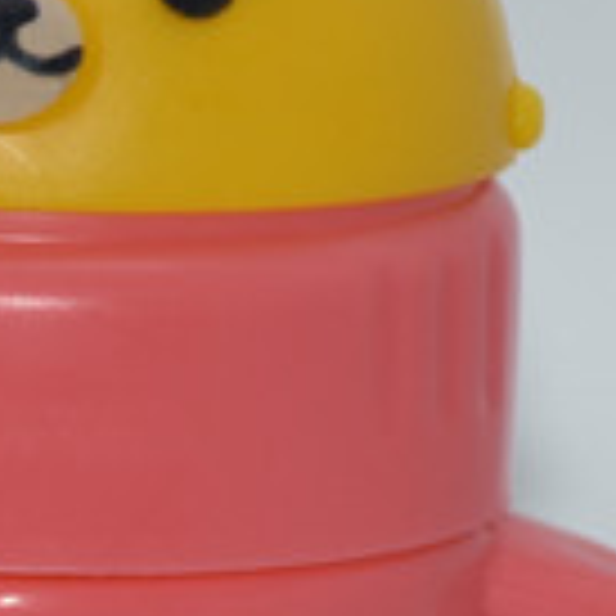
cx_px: -1003
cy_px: 1120
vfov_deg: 1.4
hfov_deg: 1.4
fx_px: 26012
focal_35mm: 1292
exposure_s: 1/160
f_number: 5.6
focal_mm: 116
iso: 100
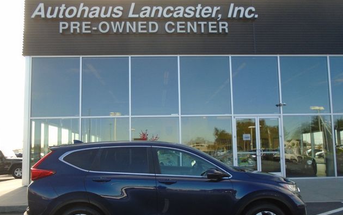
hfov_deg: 66.5
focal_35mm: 28
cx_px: 170
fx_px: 262
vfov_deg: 44.3
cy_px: 130
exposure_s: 1/400
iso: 100
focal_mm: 4.6
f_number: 3.2
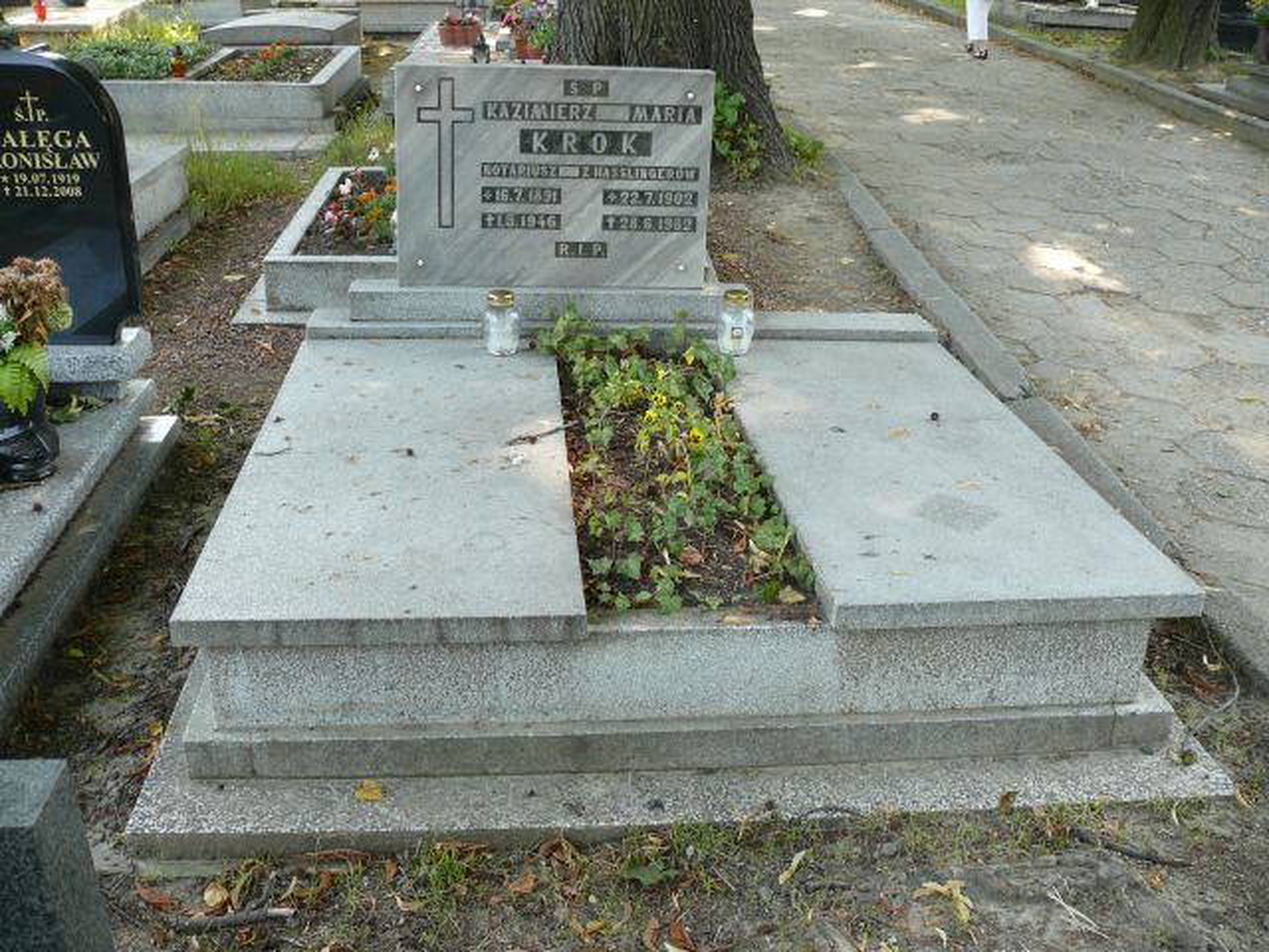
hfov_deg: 52.6
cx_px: 634
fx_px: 1283
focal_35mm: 35
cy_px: 476
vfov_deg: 40.7
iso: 100
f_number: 2.8
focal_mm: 7.4
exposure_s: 1/80
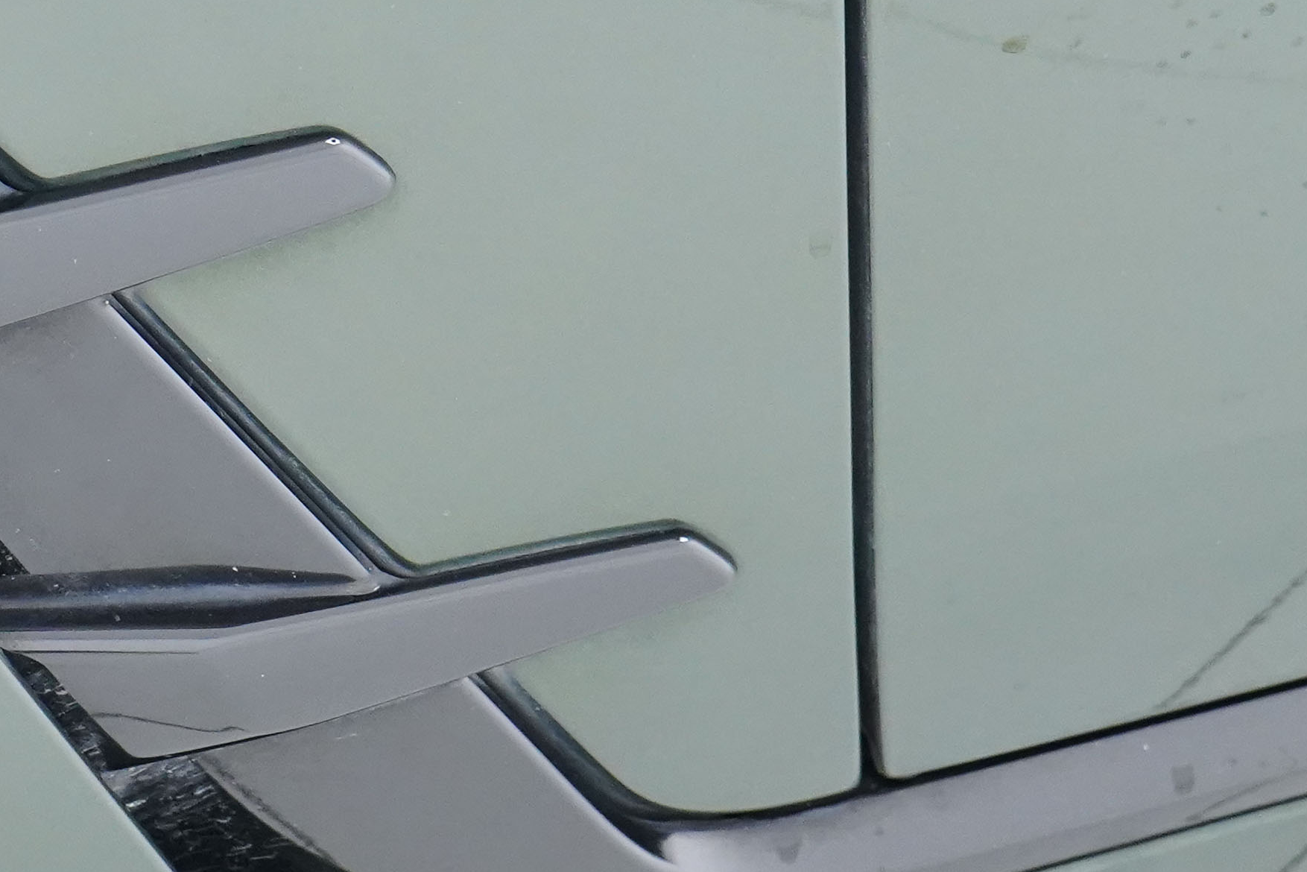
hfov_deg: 12.0
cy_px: 408
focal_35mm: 171
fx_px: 6209
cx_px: 309
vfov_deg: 8.0
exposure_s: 1/50
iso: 3200
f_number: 6.3
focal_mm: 50
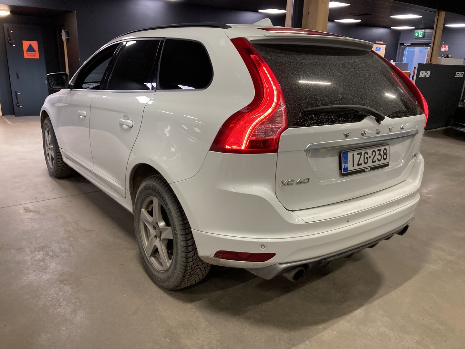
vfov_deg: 49.7
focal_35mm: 28
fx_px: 376
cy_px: 174
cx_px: 232
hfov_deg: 63.4
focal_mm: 3.99
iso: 160
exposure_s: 1/54
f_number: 1.8
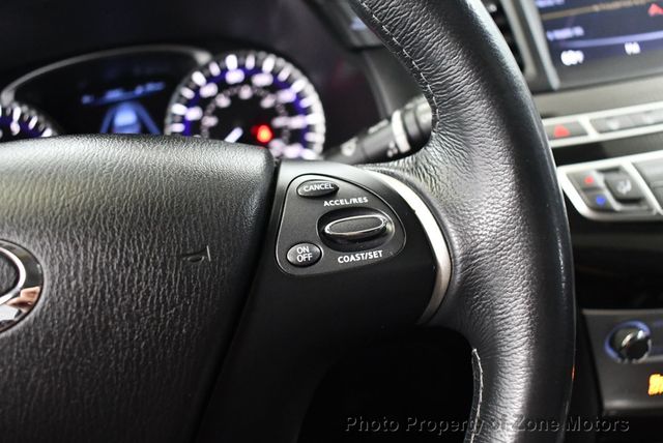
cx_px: 332
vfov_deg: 36.9
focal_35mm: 36
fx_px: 664
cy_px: 222
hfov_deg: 53.1
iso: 4000
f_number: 3.5
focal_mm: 18
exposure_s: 1/60
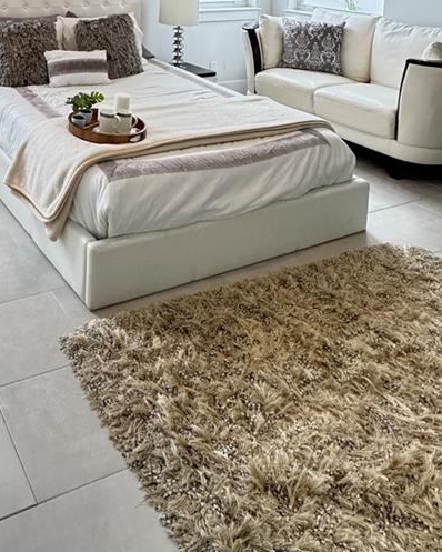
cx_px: 22
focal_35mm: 33
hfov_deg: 40.3
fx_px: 539
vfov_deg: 45.1
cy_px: -11
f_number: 2.2
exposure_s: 1/120
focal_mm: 2.22
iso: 320
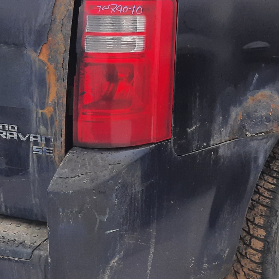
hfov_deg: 20.2
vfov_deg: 20.1
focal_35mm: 86
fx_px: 784
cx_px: 145
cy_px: 103
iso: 40
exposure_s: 1/271
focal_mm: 3.92
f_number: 1.7
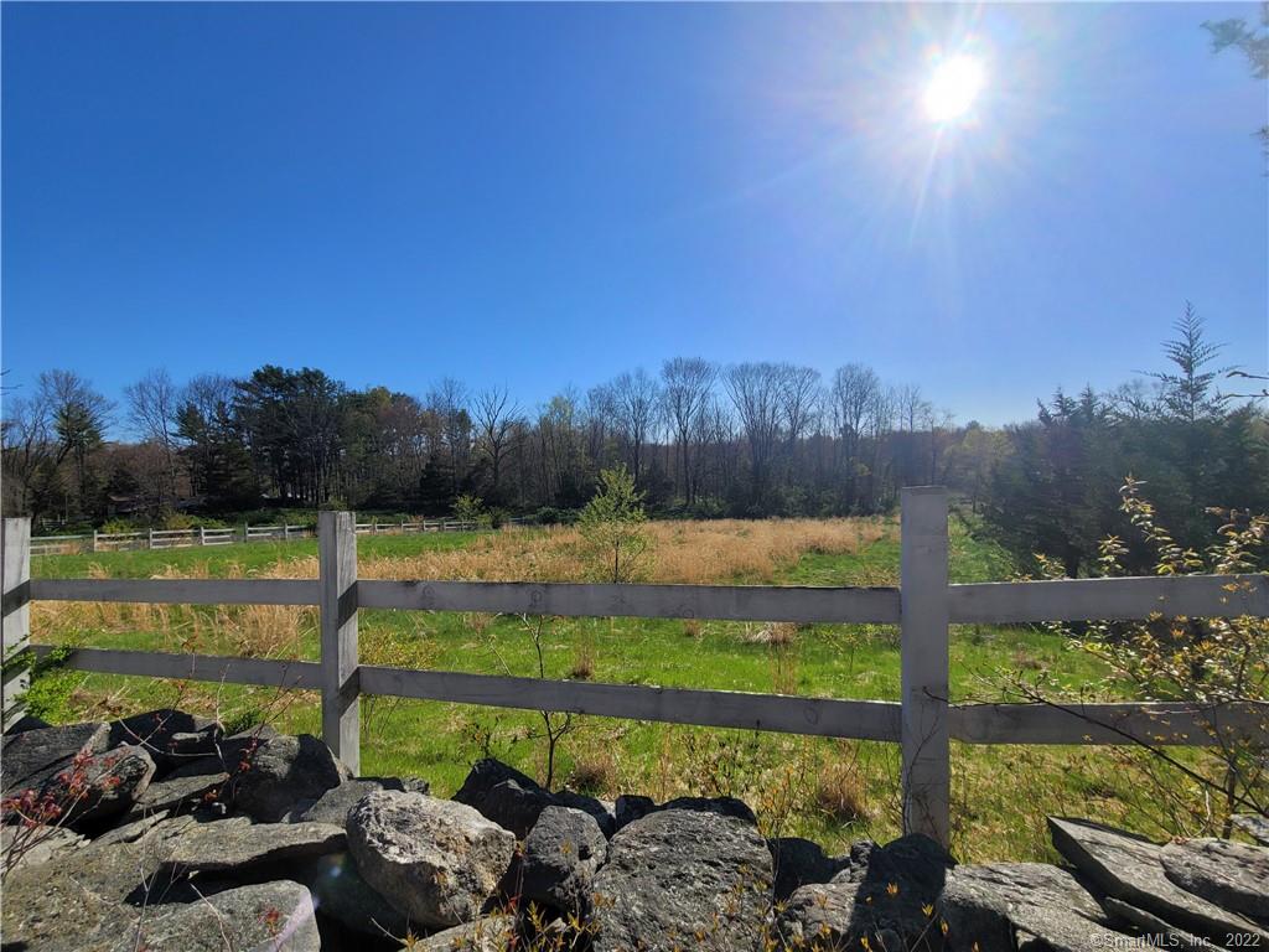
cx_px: 634
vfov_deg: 89.9
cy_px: 476
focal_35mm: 13
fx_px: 477
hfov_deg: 106.2
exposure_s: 1/3168
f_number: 2.2
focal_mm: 2.2
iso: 50
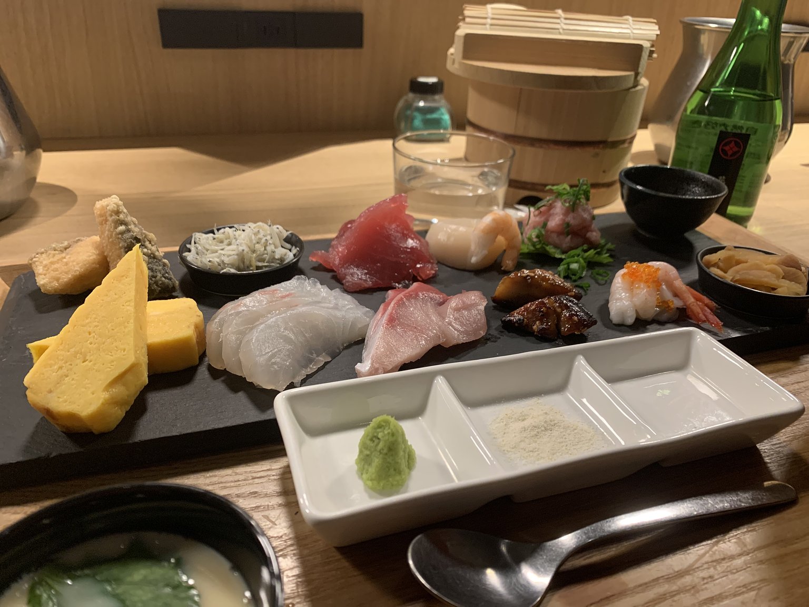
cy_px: 304
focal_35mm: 26
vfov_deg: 53.1
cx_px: 404
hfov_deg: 67.3
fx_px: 608
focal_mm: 4.25
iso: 250
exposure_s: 1/33
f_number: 1.8
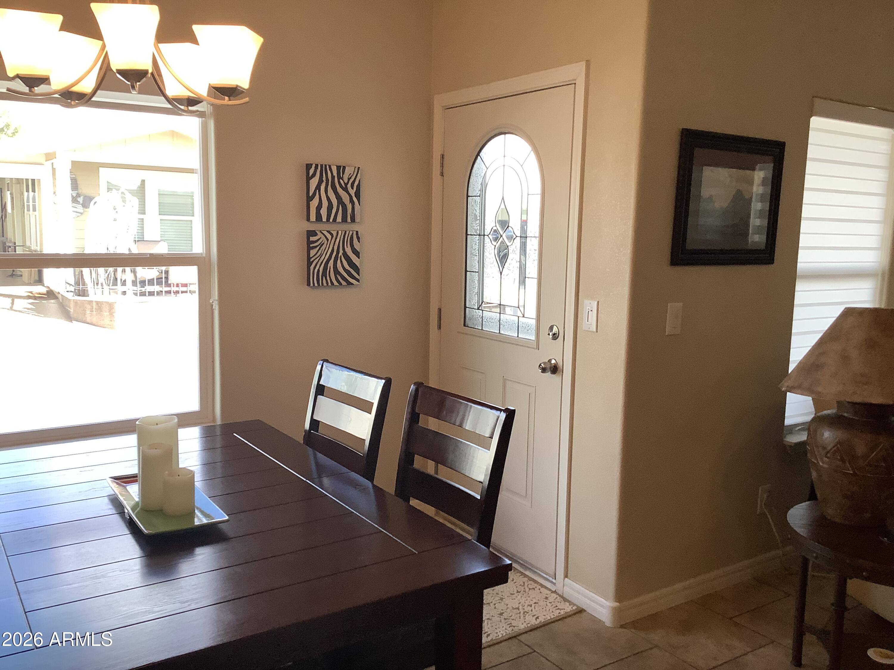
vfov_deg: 45.4
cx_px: 447
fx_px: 801
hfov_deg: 58.4
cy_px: 335
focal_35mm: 31
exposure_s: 1/120
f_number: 2.4
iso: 80
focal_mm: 3.3
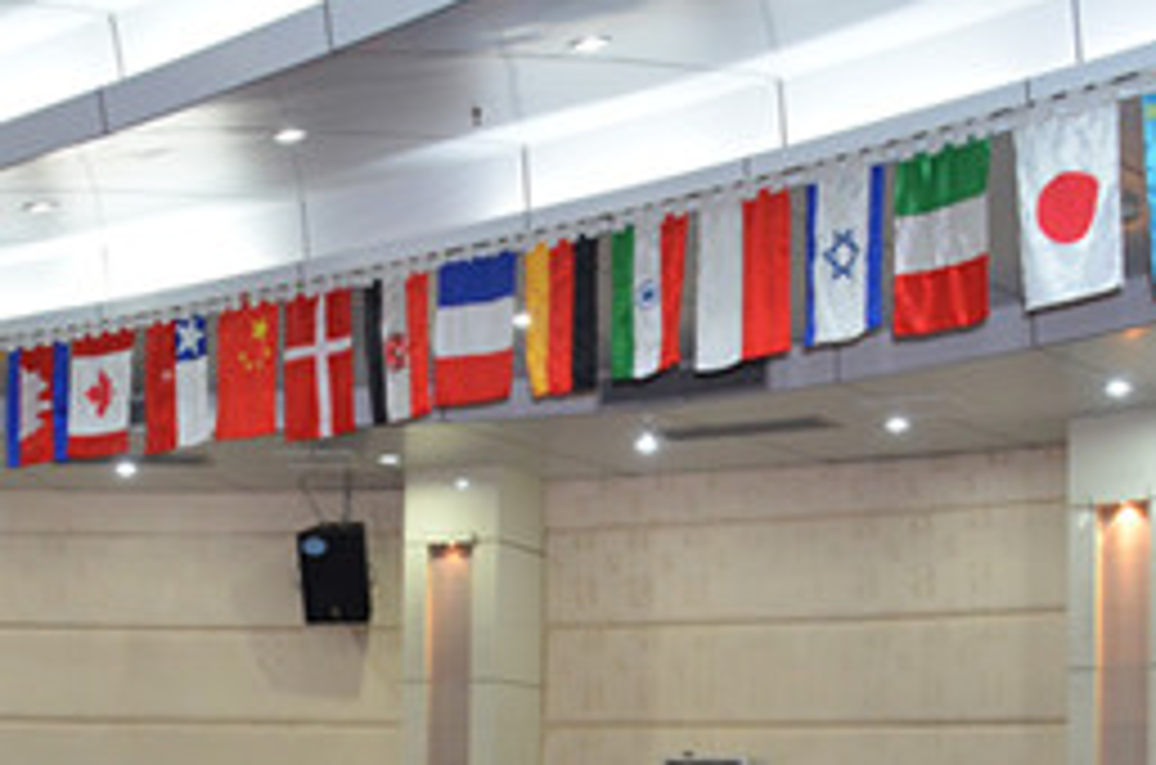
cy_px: 806
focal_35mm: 63
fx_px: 2018
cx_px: 378
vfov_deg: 20.6
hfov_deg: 31.7
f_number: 3.5
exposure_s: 1/60
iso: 1100
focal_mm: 18
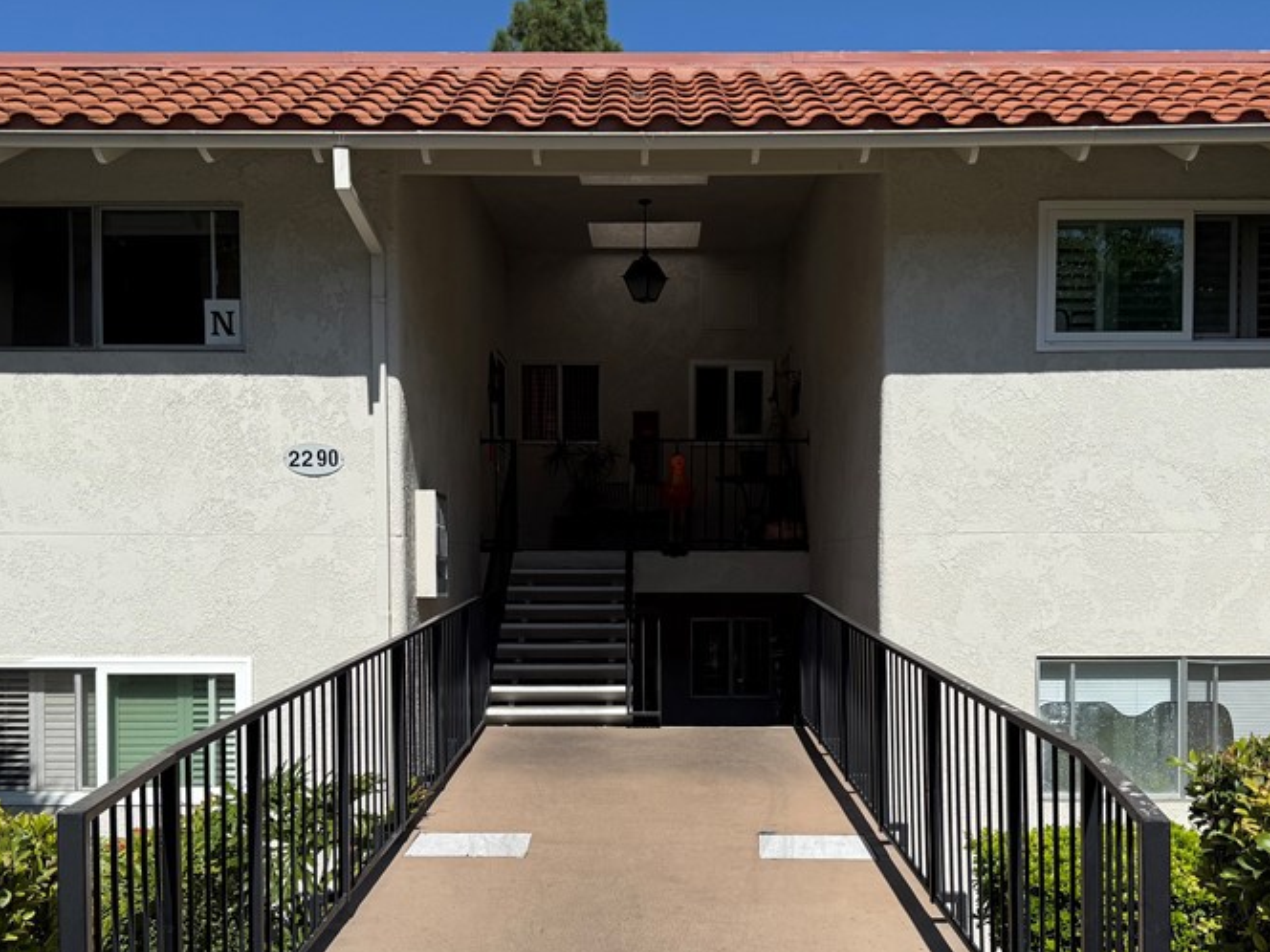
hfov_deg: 50.1
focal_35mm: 37
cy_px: 598
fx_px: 1357
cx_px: 654
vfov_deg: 38.4
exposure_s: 1/8130
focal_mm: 6.76
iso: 80
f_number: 1.78
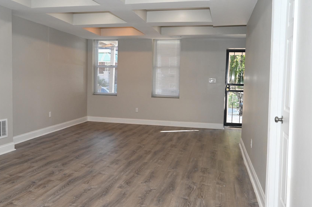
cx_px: 138
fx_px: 286
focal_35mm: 33
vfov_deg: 39.9
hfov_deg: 57.1
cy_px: 97
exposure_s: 1/200
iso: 1600
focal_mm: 27
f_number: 7.1
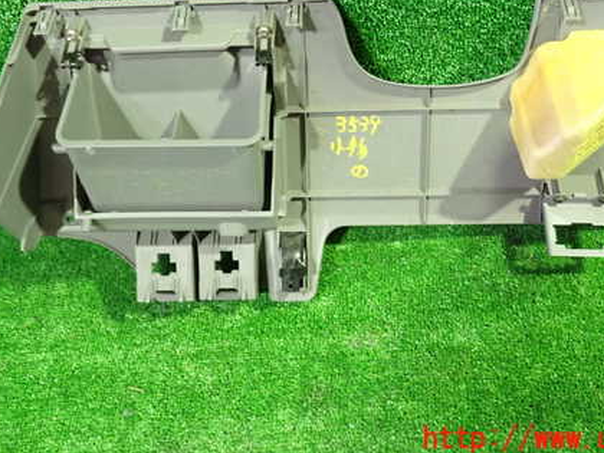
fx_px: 698
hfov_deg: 46.8
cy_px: 134
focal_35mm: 40
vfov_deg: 35.4
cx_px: 316
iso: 800
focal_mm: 5.05
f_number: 2.2
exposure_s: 1/25
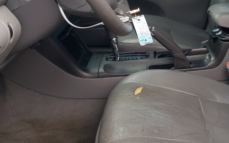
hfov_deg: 33.7
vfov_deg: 21.4
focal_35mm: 60
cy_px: 36
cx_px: 155
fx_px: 374
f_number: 1.5
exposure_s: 1/263
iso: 50
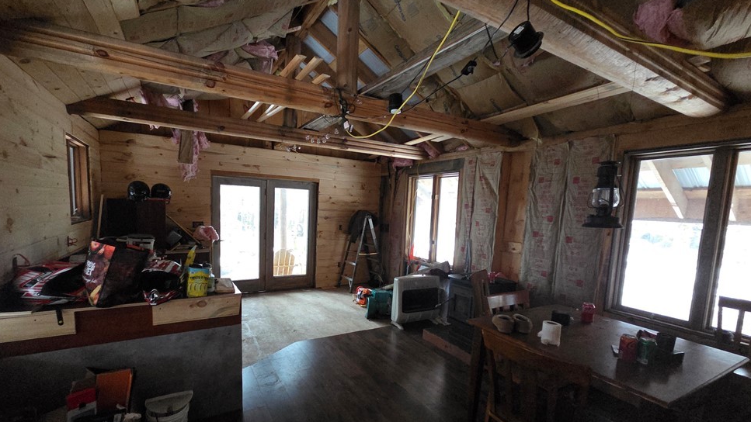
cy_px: 243
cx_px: 356
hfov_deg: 102.9
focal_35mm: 15
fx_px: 299
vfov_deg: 70.1
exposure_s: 1/60
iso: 1600
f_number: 2.2
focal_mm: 2.2
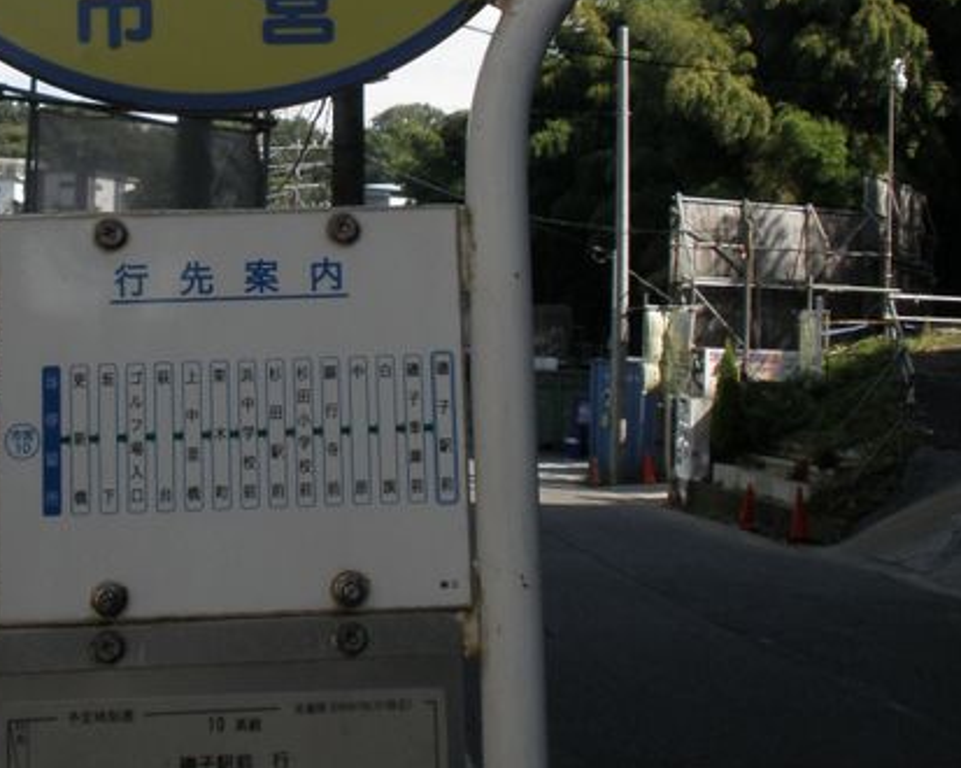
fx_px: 1990
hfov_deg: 26.9
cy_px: 84
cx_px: 291
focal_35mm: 70
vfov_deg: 21.4
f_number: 10
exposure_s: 1/80
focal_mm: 6.6
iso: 64
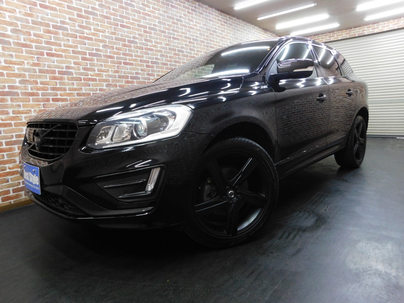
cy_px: 152
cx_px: 202
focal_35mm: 23
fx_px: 268
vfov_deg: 58.9
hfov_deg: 73.9
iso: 400
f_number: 3
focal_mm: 4
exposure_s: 1/30
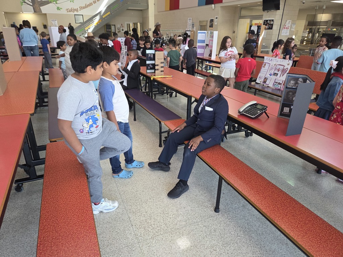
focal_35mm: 23
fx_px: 228
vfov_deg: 58.9
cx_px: 172
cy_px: 128
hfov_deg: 73.9
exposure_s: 1/120
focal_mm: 5.4
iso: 200
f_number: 1.8
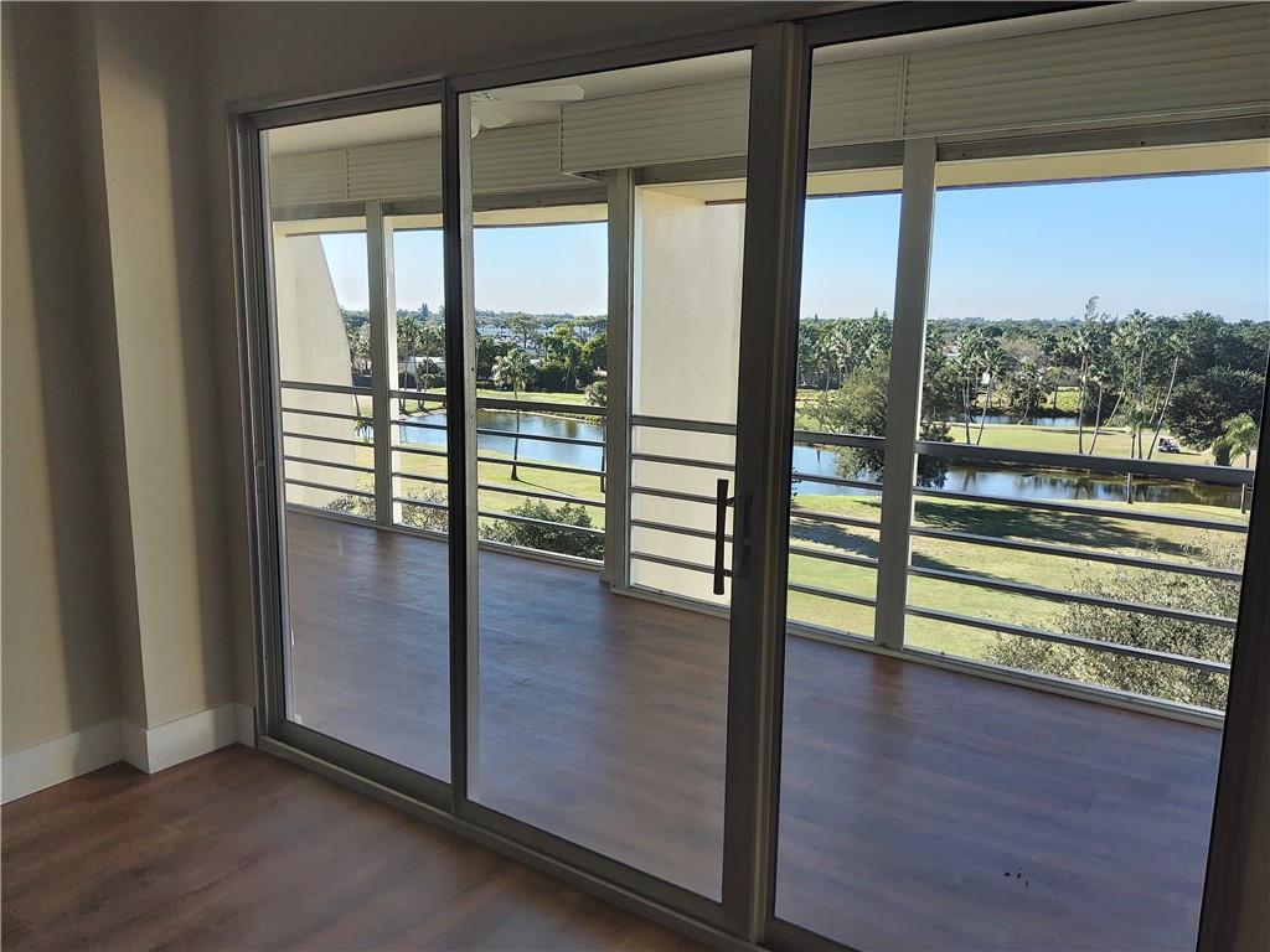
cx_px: 635
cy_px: 476
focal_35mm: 26
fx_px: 954
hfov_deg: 67.3
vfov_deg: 53.1
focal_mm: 3.08
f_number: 2
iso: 40
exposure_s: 1/179
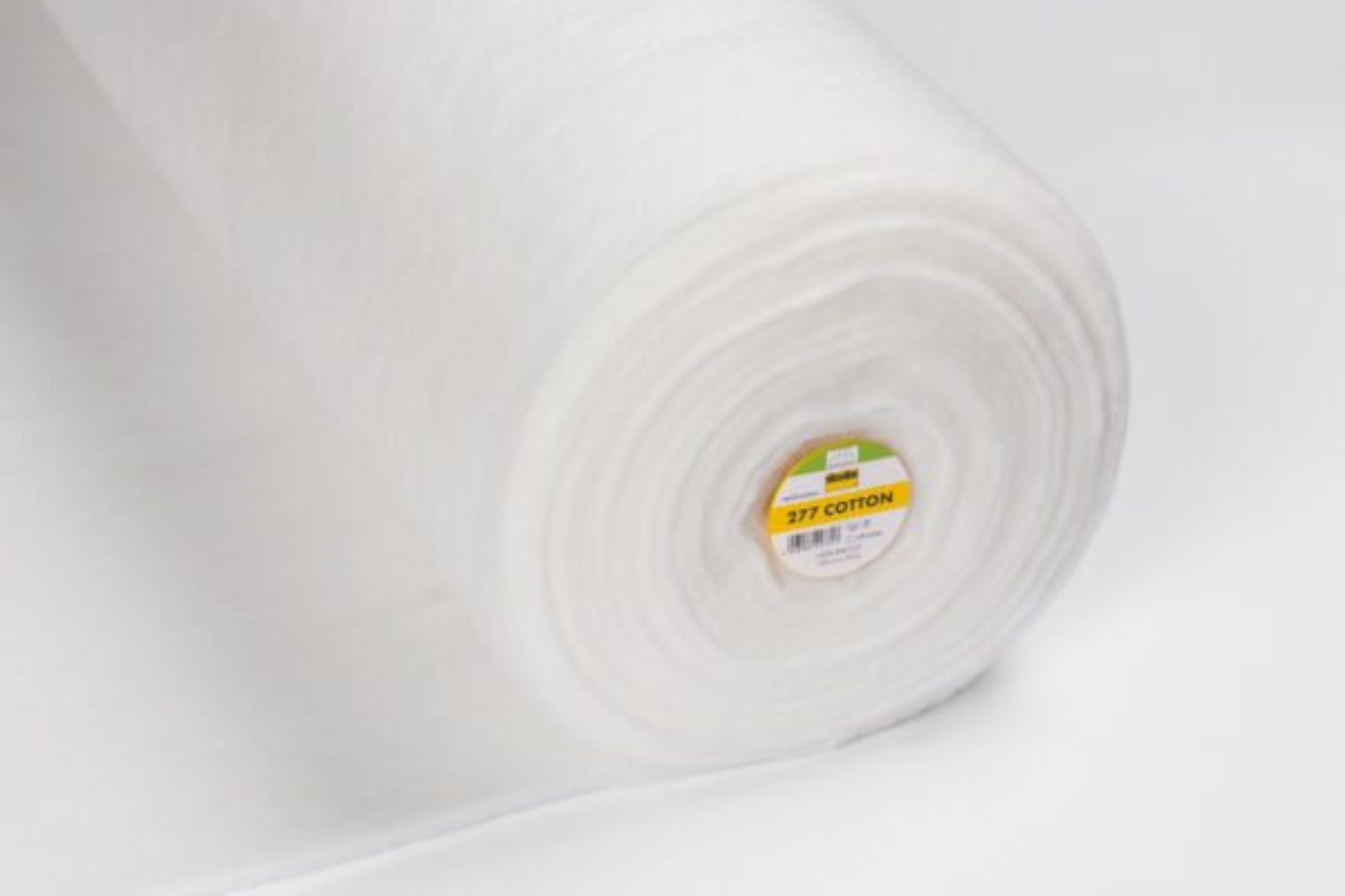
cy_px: 448
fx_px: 2615
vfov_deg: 19.5
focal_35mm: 70
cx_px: 672
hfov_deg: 28.8
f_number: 13
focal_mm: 70
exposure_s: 1/125
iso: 100
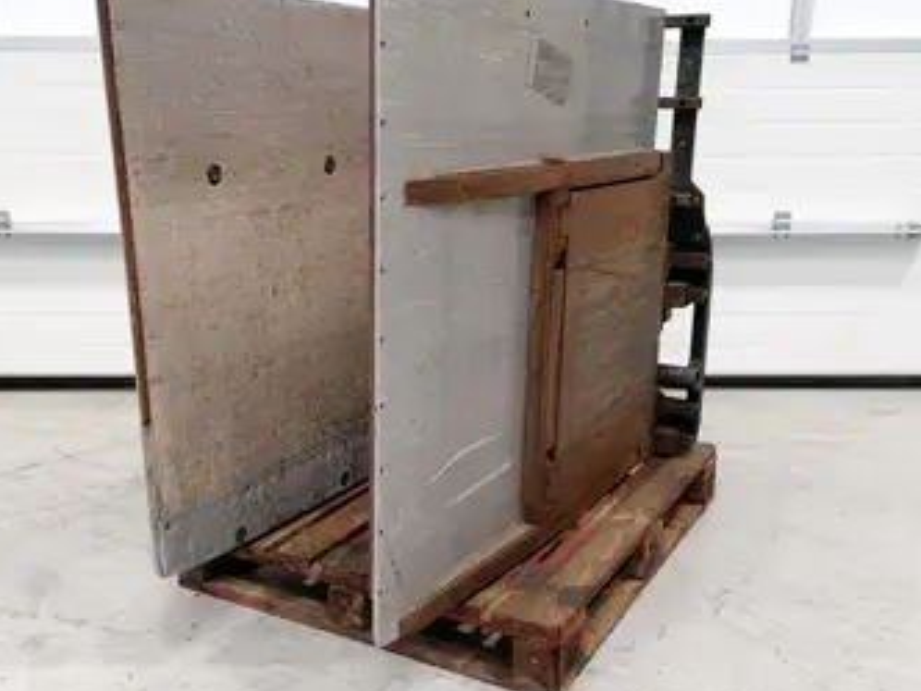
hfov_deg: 47.8
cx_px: 436
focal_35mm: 39
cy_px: 364
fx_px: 1038
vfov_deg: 36.8
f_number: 1.8
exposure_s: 1/60
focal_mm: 4.75
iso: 160
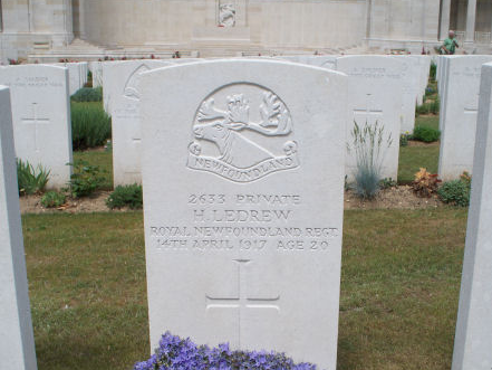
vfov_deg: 29.7
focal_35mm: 49
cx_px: 263
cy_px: 211
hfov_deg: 38.9
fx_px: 697
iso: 64
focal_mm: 7.54
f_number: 5
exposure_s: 1/500
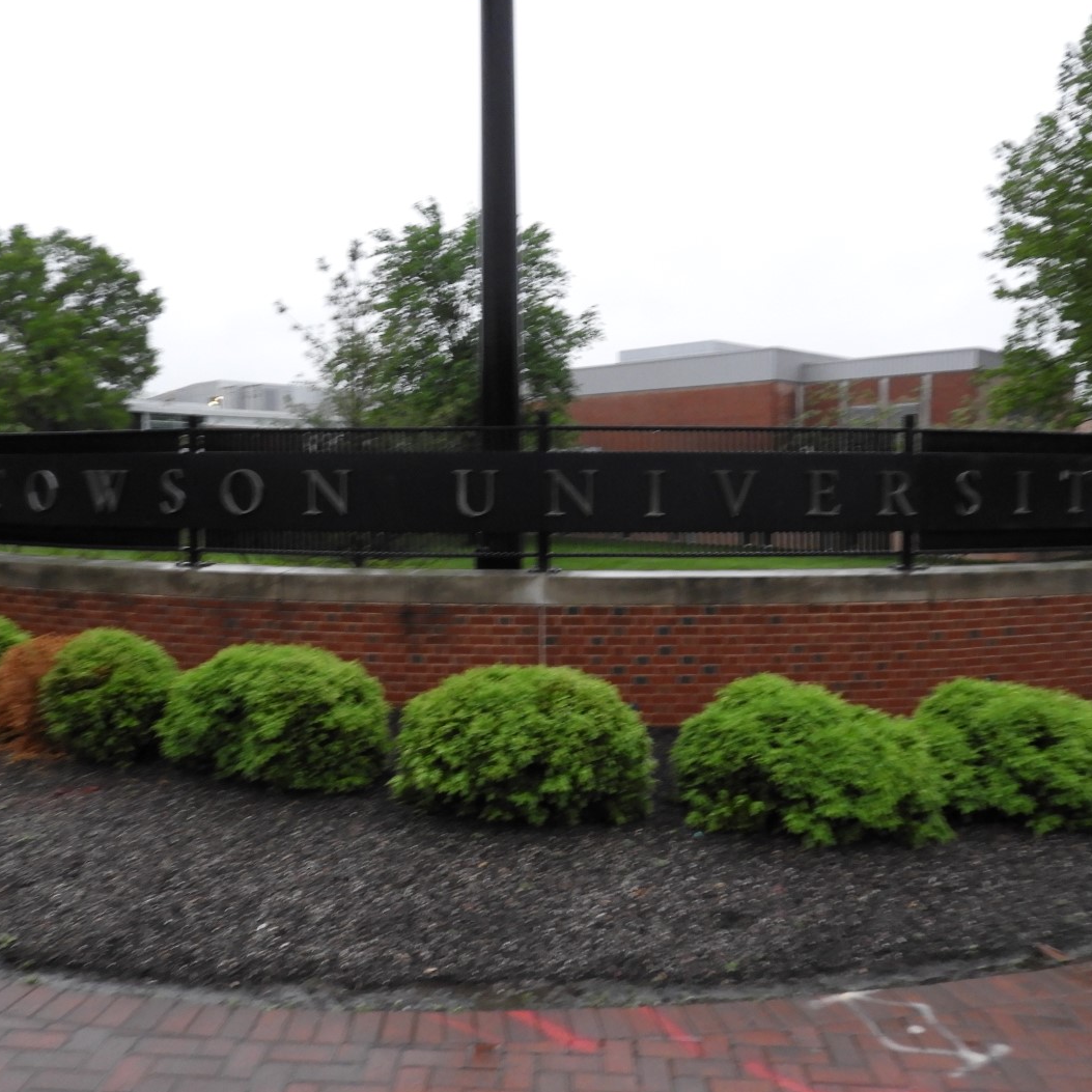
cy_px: 548
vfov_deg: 55.6
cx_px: 555
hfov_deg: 55.6
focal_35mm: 29
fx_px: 1035
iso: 360
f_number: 3.3
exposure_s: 1/30
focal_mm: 4.3
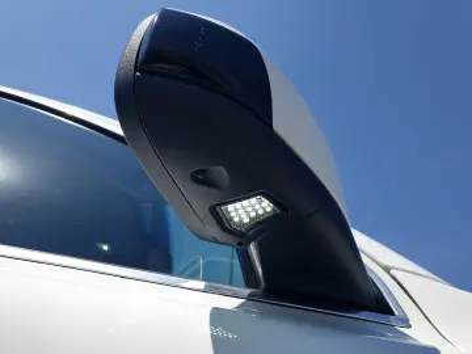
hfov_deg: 67.3
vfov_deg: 53.1
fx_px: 355
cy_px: 177
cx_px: 236
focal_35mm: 26
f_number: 2.4
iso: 50
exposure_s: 1/1800
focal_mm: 4.3
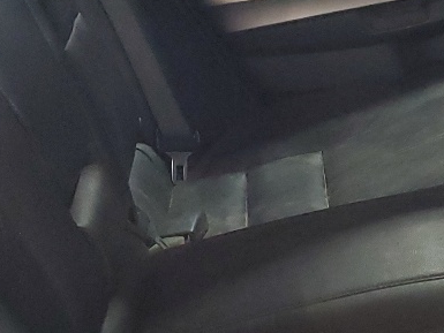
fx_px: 1386
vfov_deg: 13.7
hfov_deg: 17.9
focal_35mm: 108
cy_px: 159
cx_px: 421
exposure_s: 1/40
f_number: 1.5
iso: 363
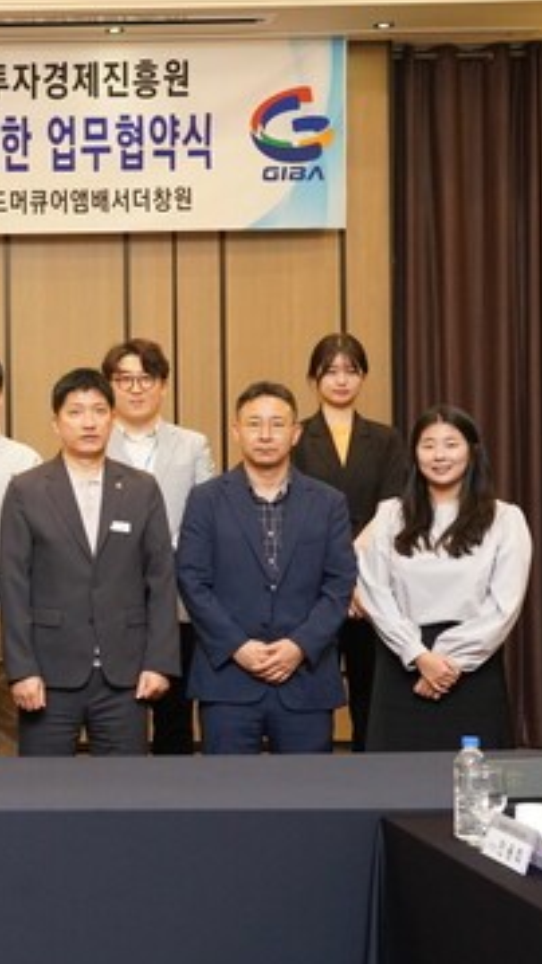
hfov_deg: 17.9
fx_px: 1609
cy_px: 456
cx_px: -158
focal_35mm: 63
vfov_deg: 33.3
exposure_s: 1/250
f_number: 5.6
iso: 5000
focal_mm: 36
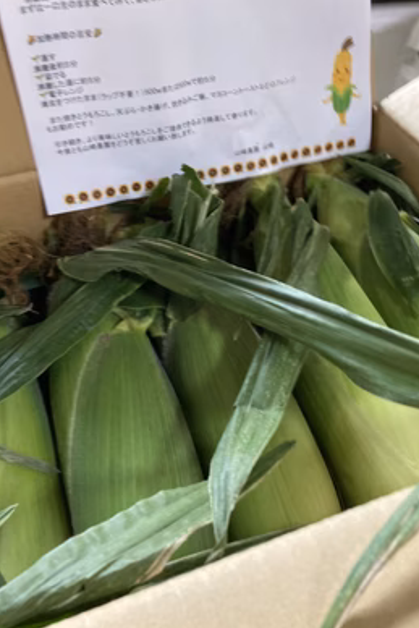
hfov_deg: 43.6
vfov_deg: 61.9
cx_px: 197
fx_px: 523
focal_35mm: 30
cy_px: 314
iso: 320
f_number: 1.8
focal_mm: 3.99
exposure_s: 1/50
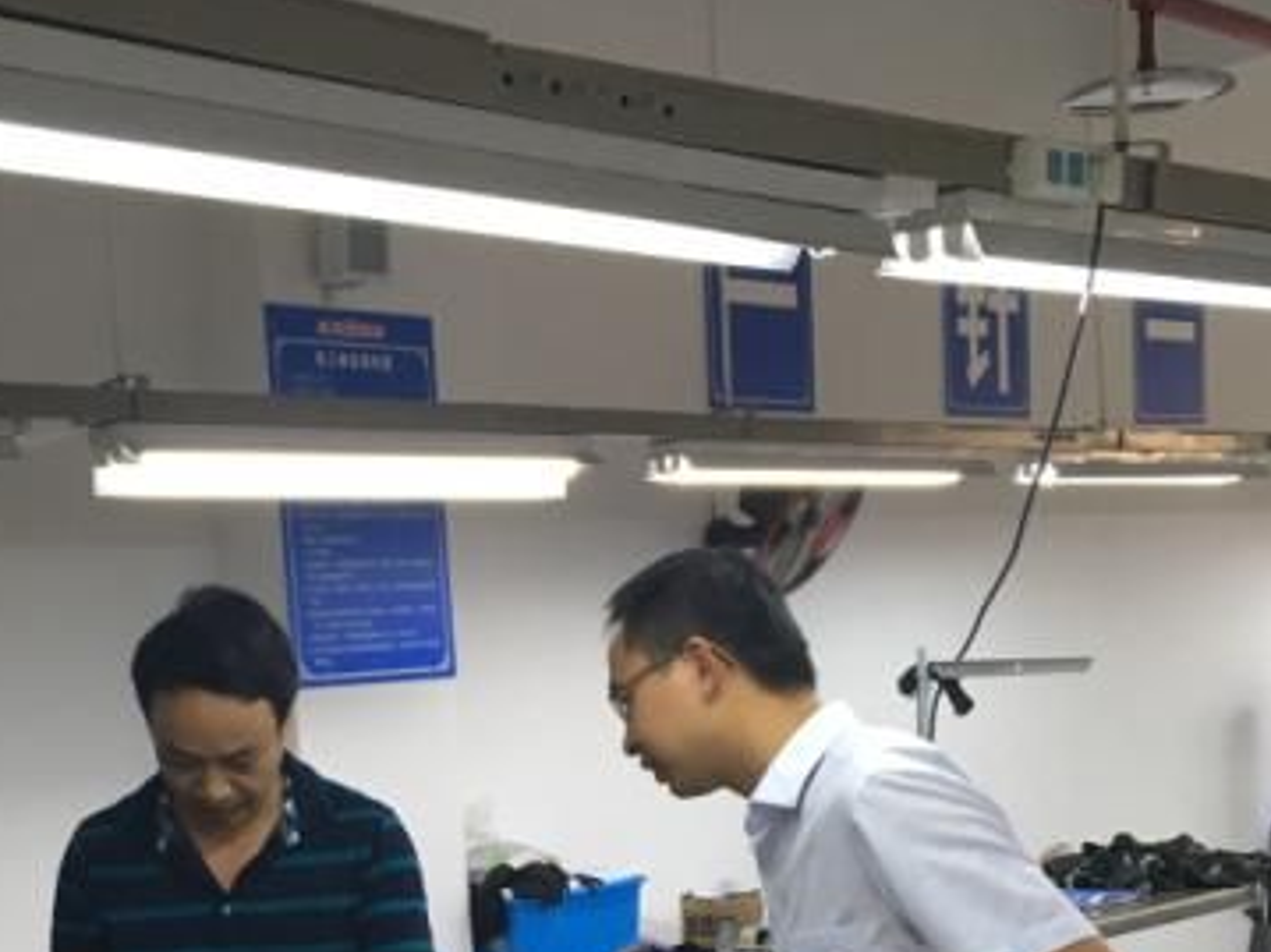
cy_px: 1115
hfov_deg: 30.7
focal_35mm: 62
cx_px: 315
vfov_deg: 22.0
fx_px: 2276
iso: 80
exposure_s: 1/33
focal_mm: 4.15
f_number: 2.2
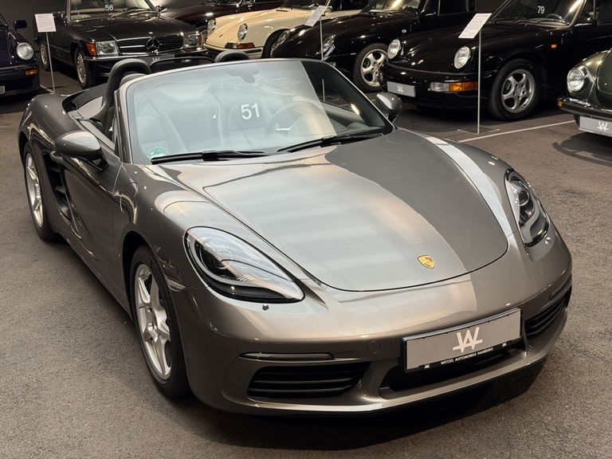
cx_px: 306
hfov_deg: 39.7
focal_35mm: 48
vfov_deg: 30.3
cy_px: 230
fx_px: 849
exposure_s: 1/50
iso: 64
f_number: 1.78
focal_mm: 6.76
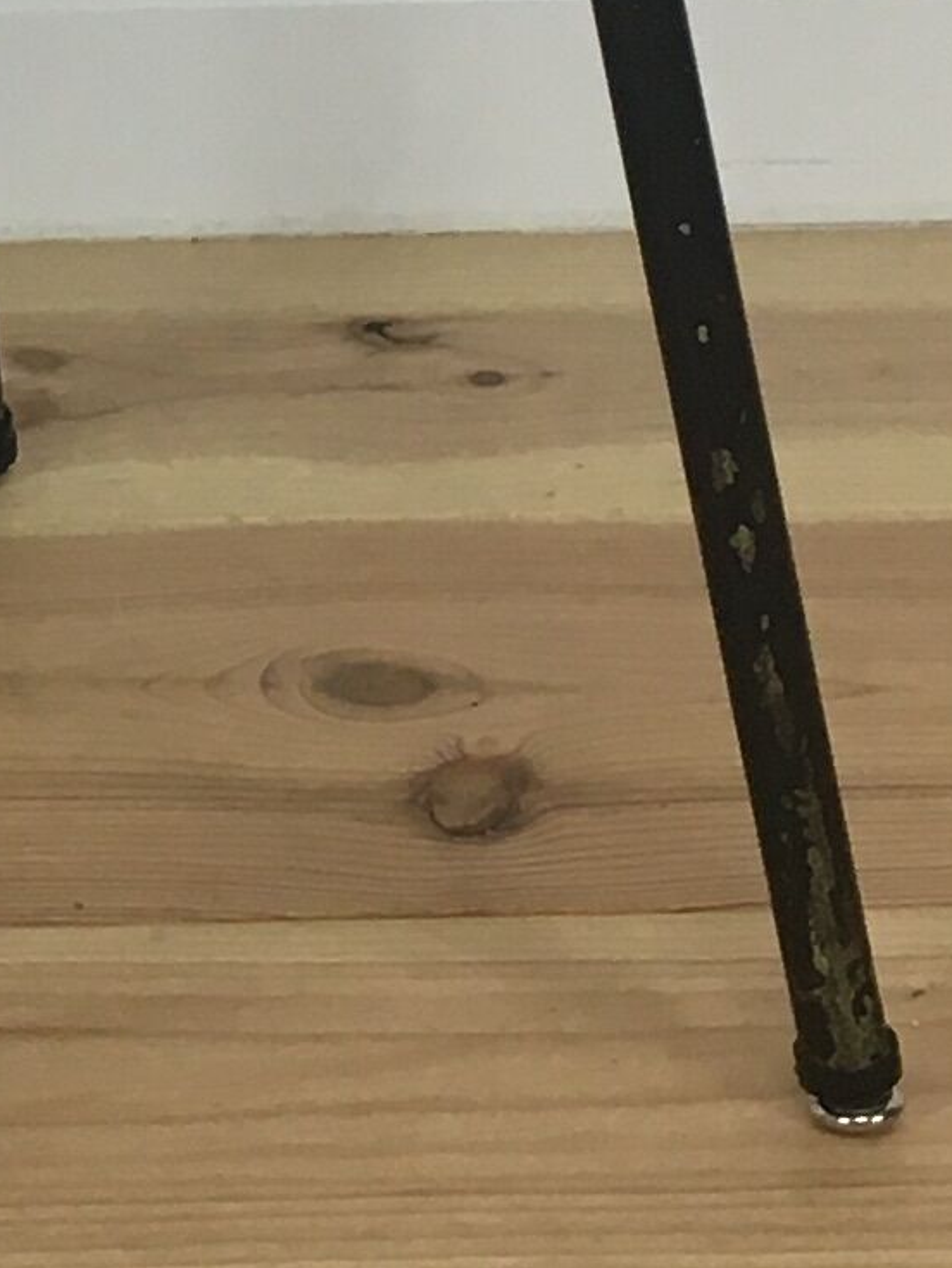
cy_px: -738
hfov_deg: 9.1
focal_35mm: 159
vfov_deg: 11.8
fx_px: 5825
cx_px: -419
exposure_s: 1/33
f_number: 2.2
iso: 25
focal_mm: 4.15
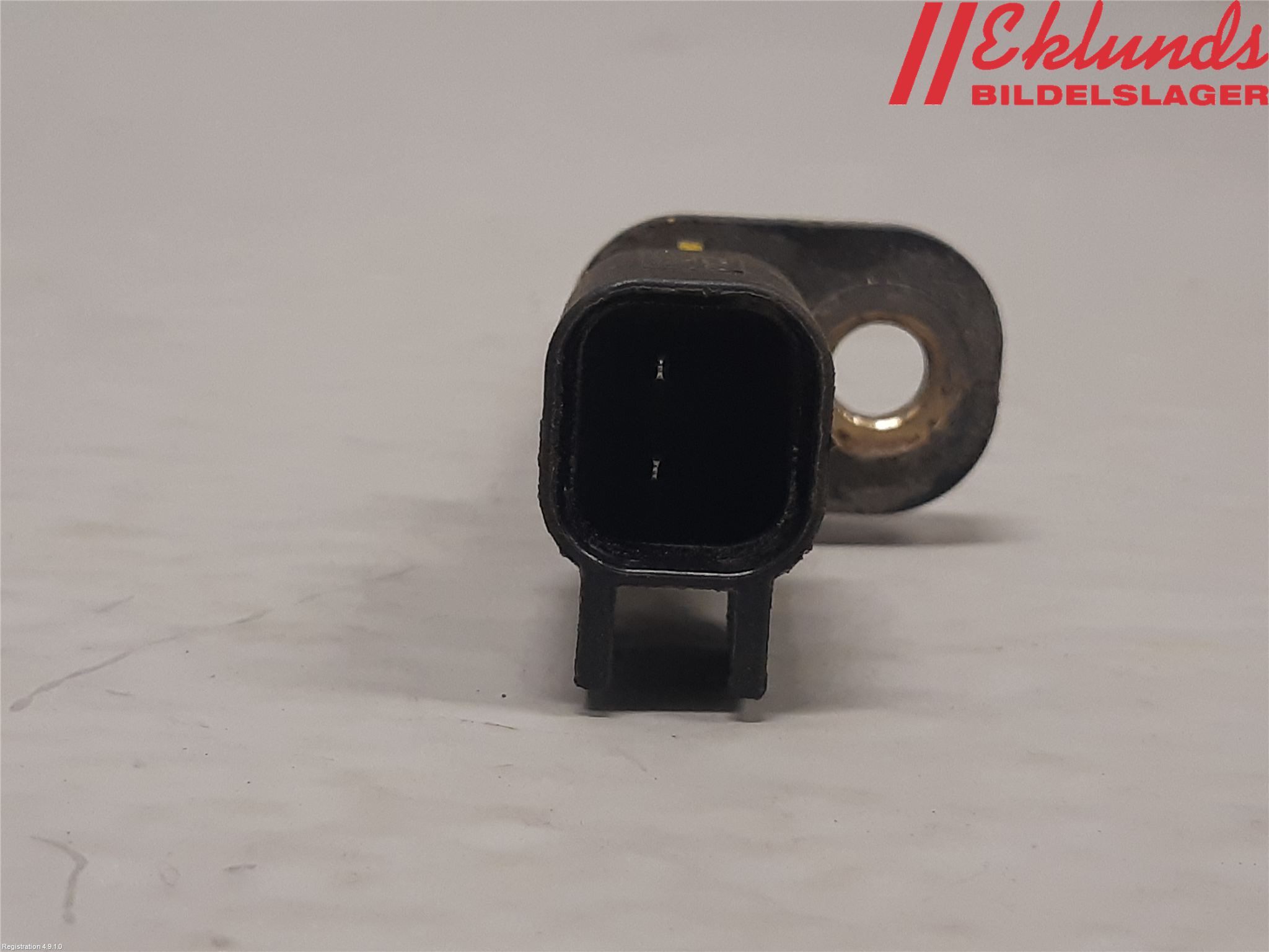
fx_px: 953
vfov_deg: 53.1
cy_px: 476
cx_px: 634
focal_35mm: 26
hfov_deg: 67.3
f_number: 1.7
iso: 125
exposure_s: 1/50
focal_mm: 3.93
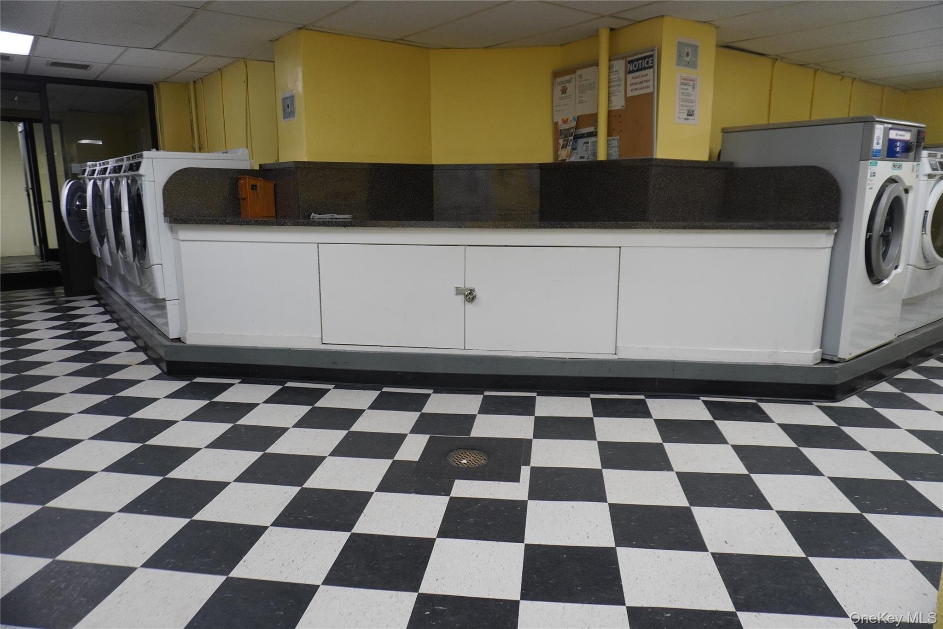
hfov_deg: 73.7
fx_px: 629
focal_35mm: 24
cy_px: 314
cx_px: 472
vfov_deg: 53.1
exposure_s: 1/160
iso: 1000
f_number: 4
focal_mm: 16
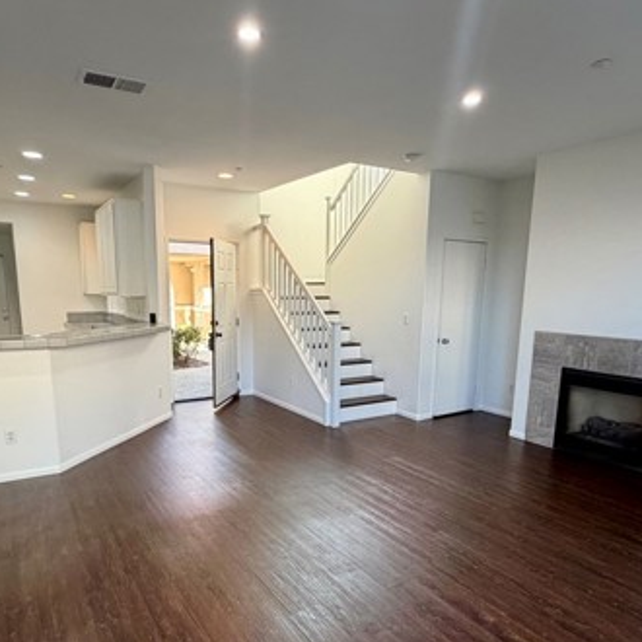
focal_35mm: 24
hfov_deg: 65.0
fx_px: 504
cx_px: 302
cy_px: 385
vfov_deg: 64.4
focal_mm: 2.22
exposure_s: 1/120
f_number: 2.2
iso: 250
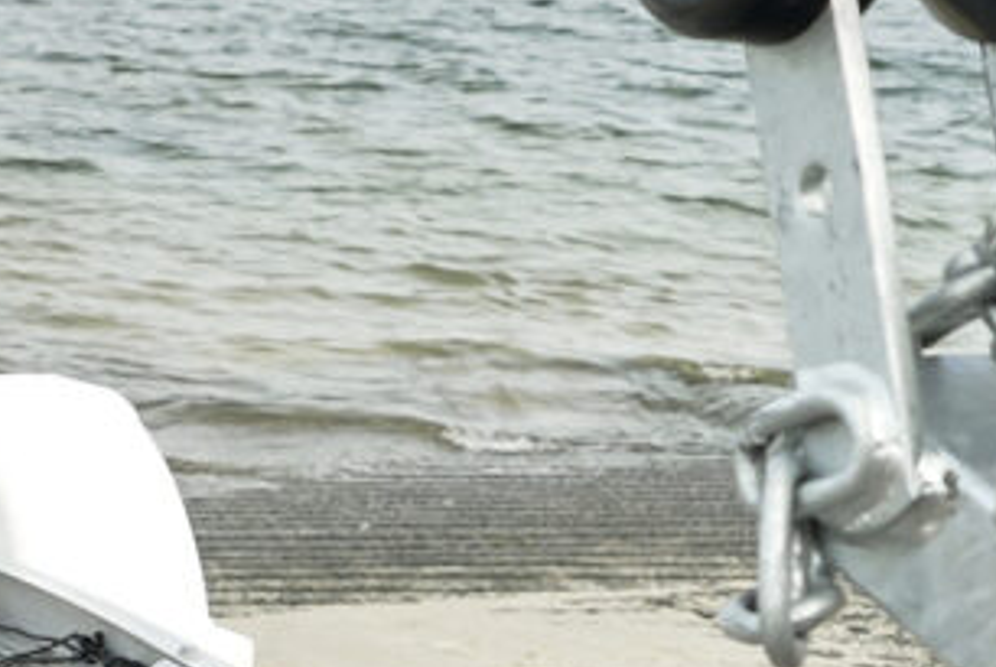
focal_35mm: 107
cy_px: 647
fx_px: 2965
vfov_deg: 12.7
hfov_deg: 19.0
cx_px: 260
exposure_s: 1/200
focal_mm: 16
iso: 100
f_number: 4
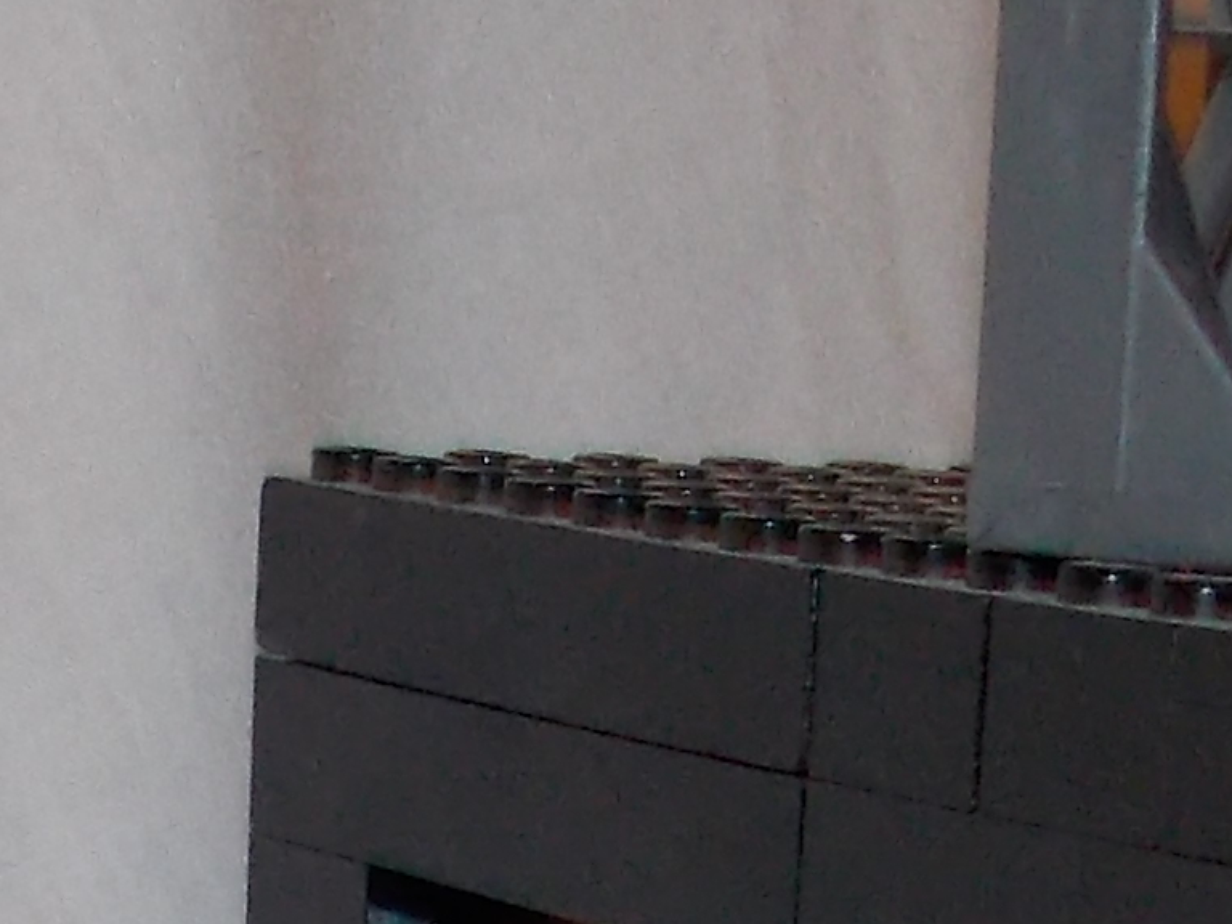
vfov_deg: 7.8
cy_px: 2018
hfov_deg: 11.0
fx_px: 6406
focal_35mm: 180
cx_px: 478
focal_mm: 5.3
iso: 200
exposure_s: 1/30
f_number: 3.3
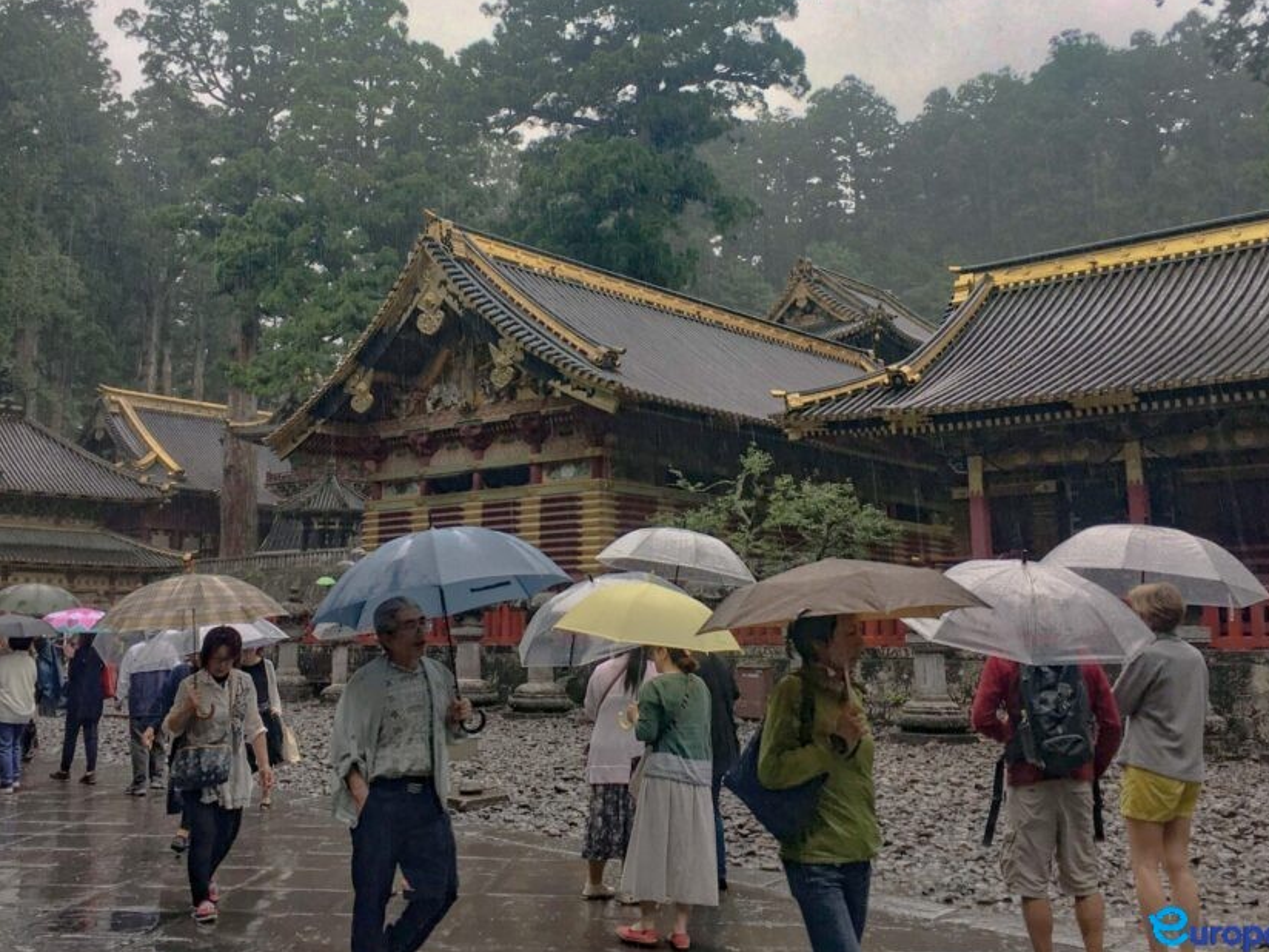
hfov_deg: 49.0
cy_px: 384
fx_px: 1393
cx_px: 608
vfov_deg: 37.6
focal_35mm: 38
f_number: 2.2
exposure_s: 1/120
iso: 32
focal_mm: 4.15
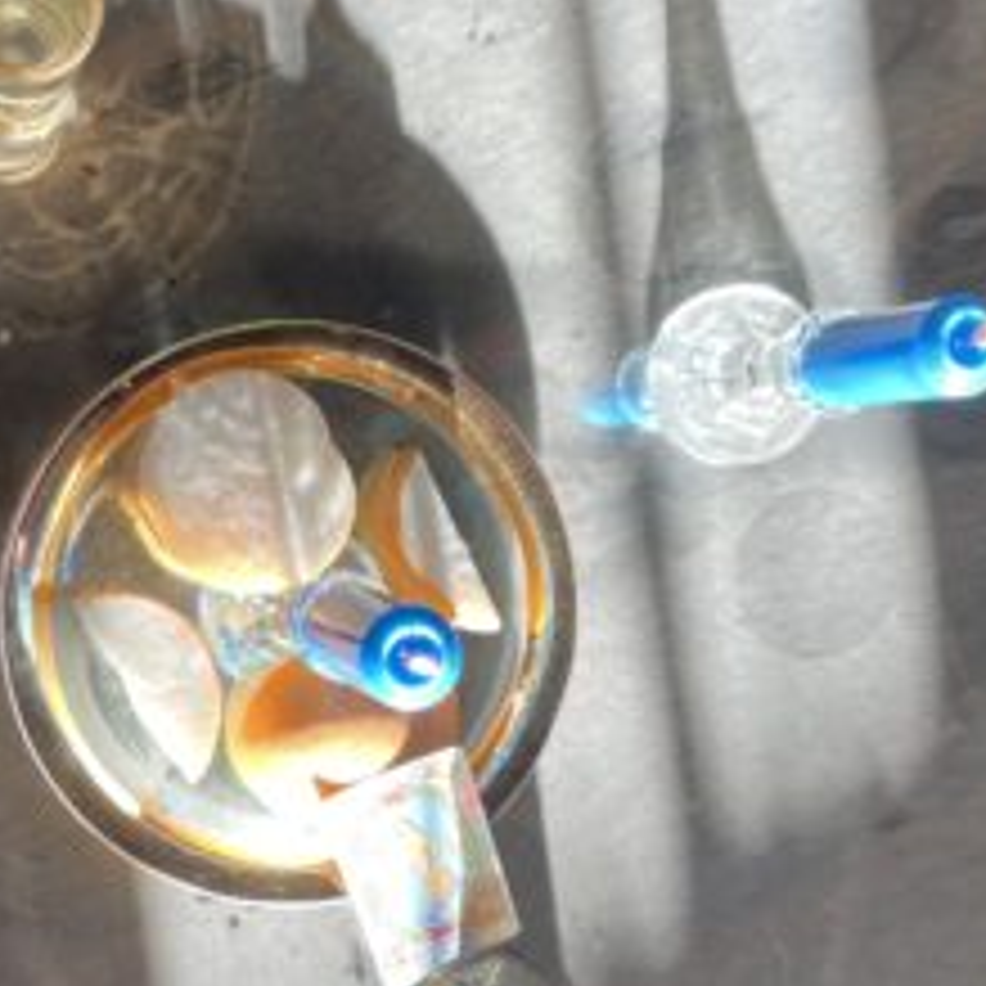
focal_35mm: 63
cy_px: 644
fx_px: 2030
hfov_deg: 27.1
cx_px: 302
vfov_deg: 27.2
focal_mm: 4.2
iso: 50
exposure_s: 1/121
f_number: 1.6
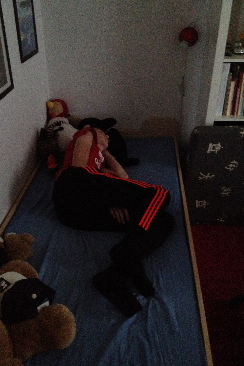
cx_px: 109
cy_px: 186
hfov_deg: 35.9
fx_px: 376
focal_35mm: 37
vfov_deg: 51.9
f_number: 2.4
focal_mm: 4.28
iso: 800
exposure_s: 1/15
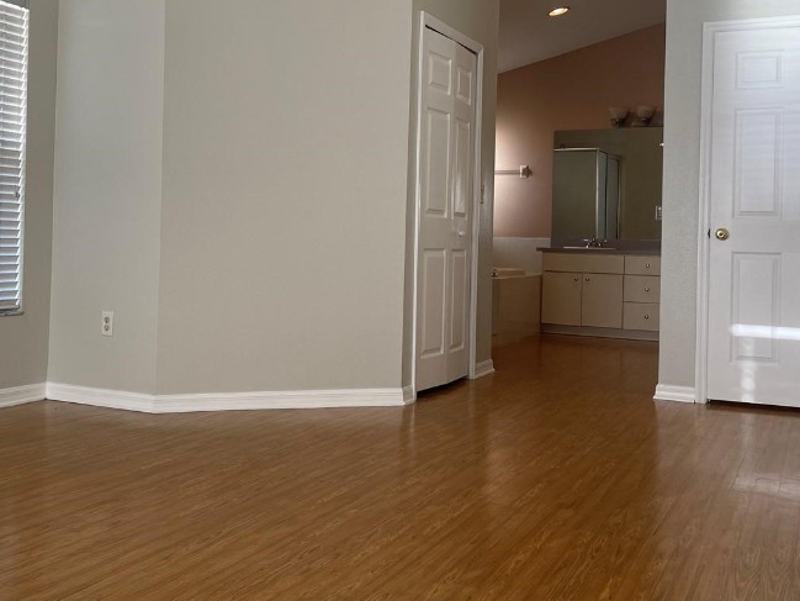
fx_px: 948
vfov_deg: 35.0
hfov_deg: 45.6
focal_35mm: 41
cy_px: 241
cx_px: 337
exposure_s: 1/121
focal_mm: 5.1
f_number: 1.6
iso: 64
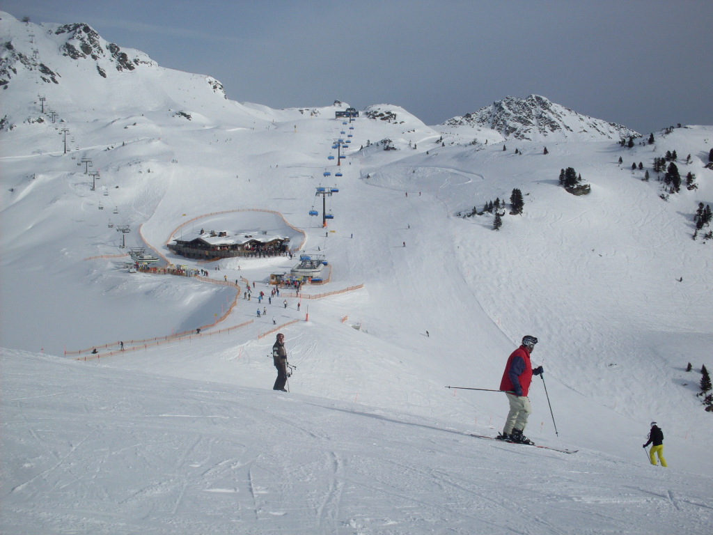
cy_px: 268
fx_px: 783
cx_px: 356
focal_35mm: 38
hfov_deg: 49.0
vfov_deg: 37.7
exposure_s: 1/750
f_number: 8.4
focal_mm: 6.3
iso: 80
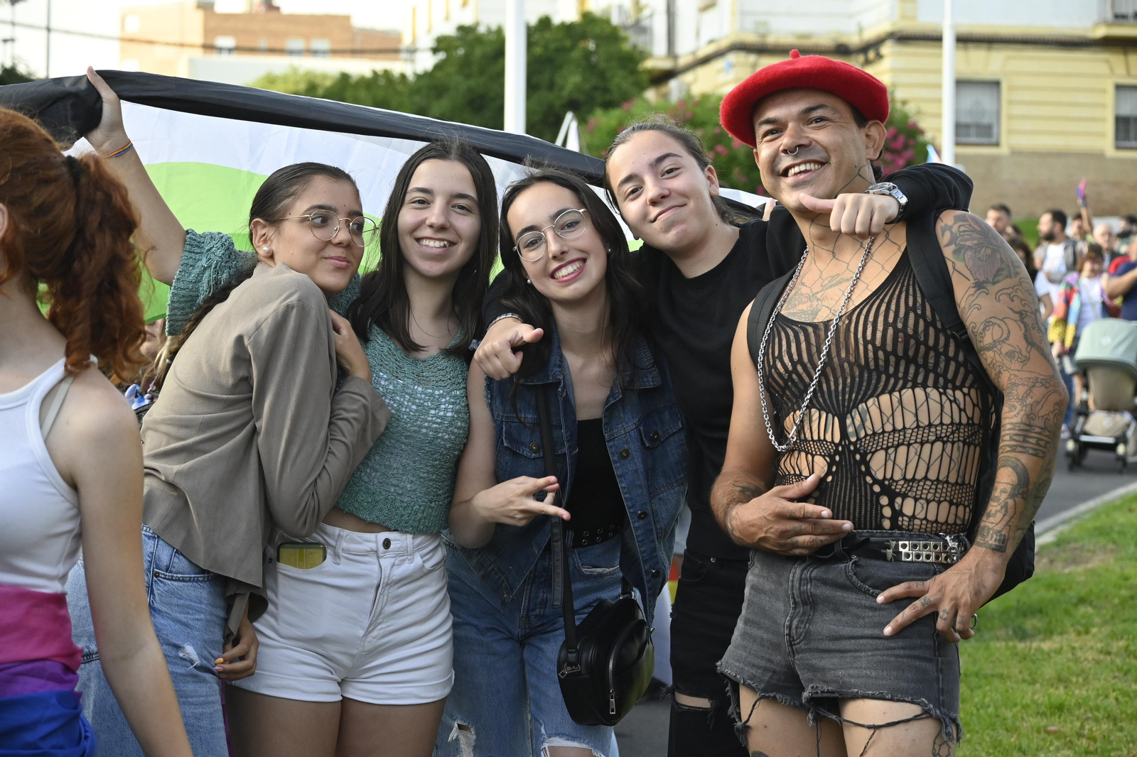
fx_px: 3221
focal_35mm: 102
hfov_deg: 20.0
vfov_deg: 13.4
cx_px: 568
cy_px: 378
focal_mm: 68
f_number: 5.6
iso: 1000
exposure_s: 1/1000
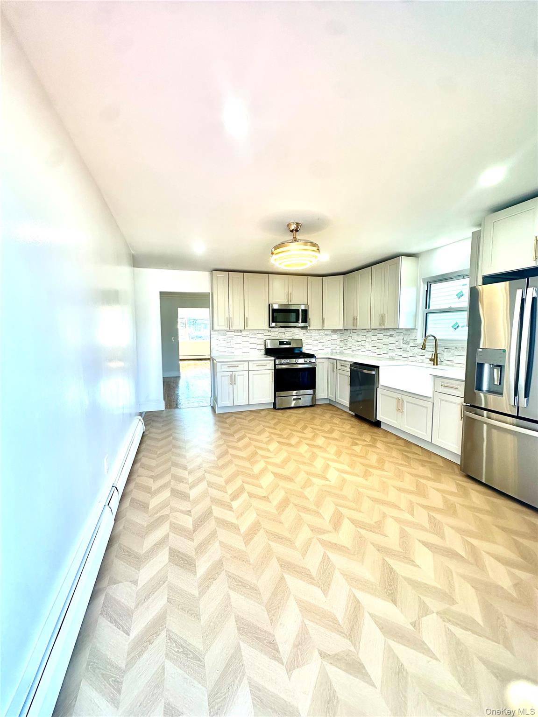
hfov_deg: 85.7
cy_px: 358
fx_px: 290
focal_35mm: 14
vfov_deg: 102.1
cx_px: 269
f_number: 2.2
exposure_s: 1/99
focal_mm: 2.22
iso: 80
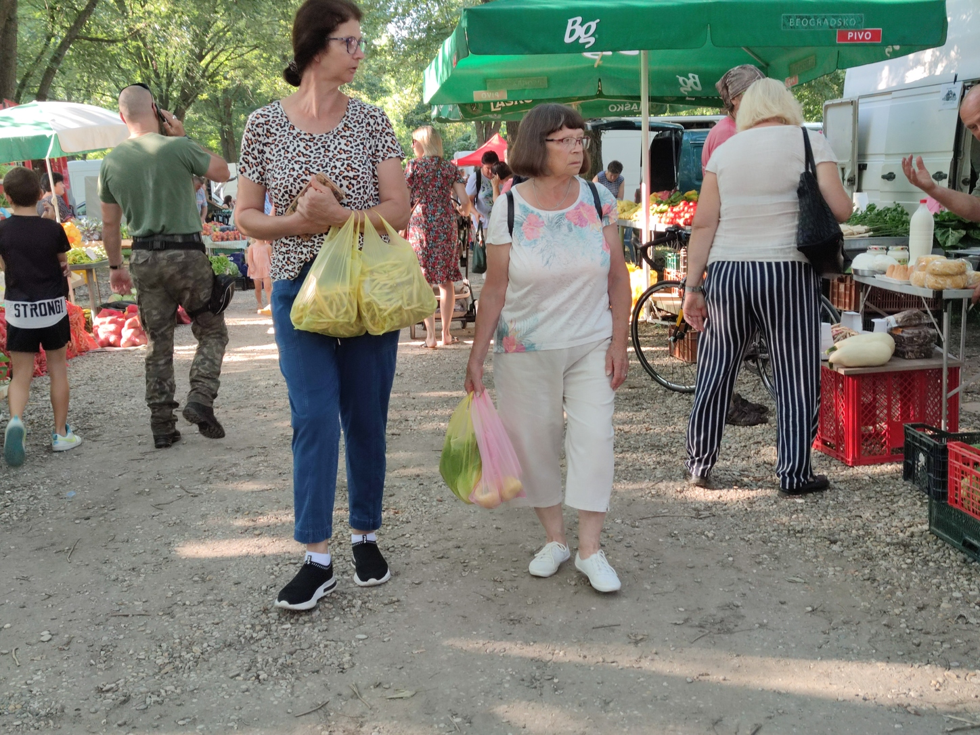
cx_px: 490
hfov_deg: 47.9
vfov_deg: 36.8
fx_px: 1104
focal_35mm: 39
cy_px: 368
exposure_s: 1/100
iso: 54
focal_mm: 6.72
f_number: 1.69
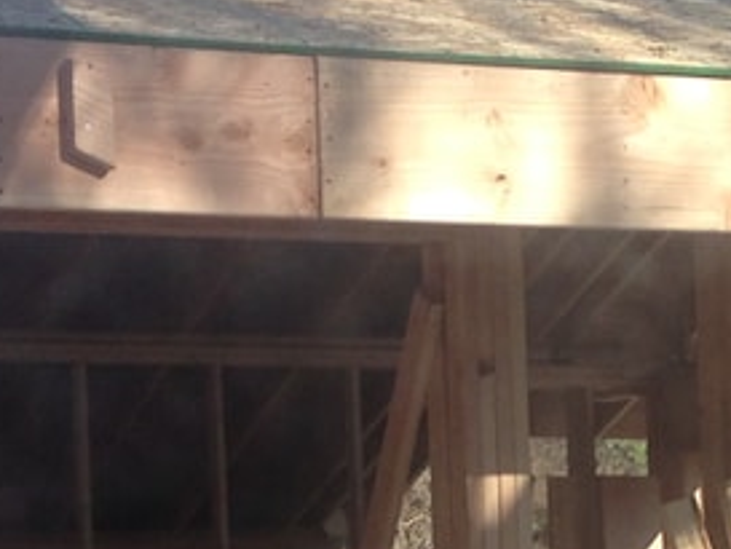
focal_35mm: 161
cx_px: 652
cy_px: 798
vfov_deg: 9.0
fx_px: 3401
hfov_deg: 12.2
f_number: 2.4
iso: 50
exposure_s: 1/308
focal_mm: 4.12
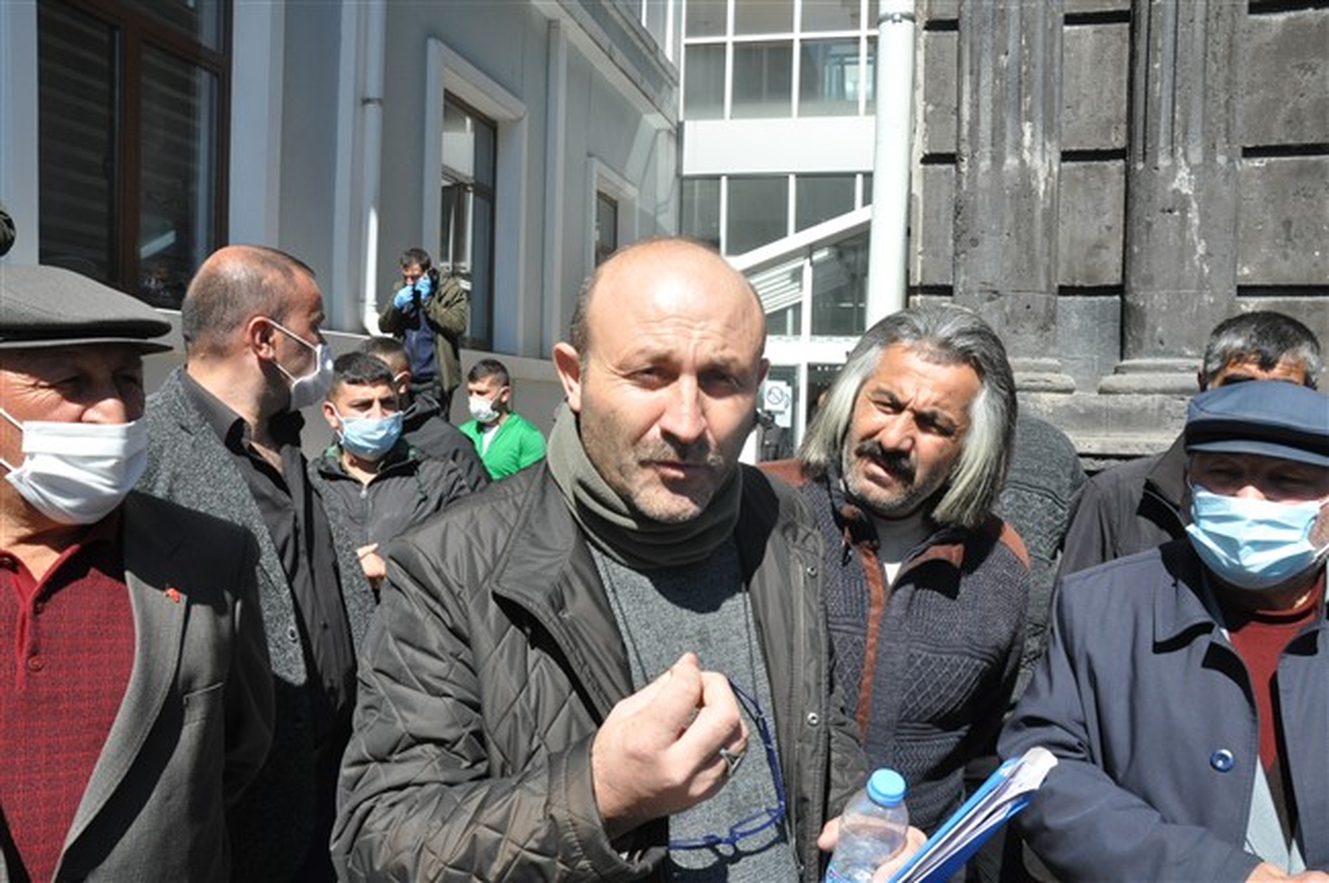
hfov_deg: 59.5
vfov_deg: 41.6
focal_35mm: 32
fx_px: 1162
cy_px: 442
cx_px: 664
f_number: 11
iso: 800
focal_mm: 21
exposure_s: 1/500
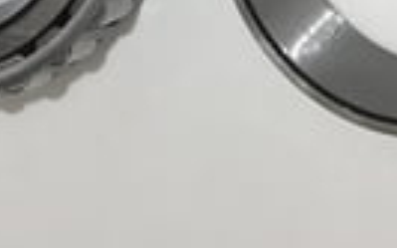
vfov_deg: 5.2
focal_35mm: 219
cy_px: -784
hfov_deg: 9.6
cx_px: 248
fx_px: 2368
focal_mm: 4.15
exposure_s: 1/185
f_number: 2.2
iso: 25
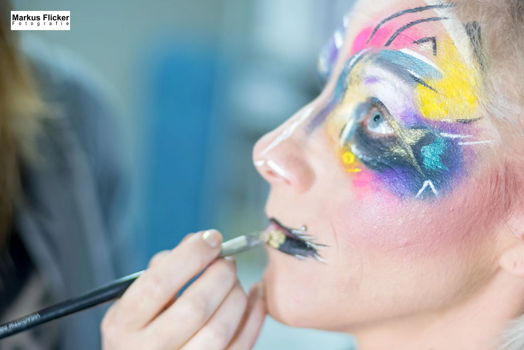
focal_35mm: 75
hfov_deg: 27.0
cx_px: 262
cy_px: 175
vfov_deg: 18.2
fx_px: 1092
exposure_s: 1/100
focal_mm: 50
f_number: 2
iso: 400
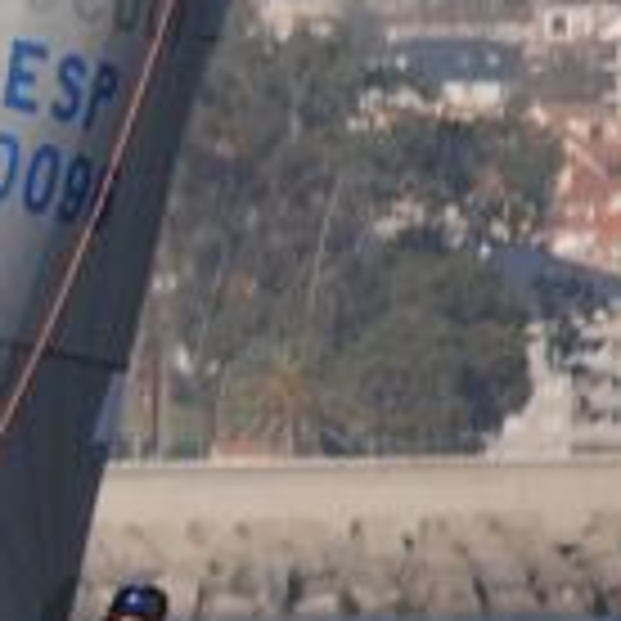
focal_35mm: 1482
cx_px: -1116
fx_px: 30079
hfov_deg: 1.2
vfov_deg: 1.2
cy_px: 596
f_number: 5.6
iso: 200
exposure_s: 1/1000
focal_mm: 200
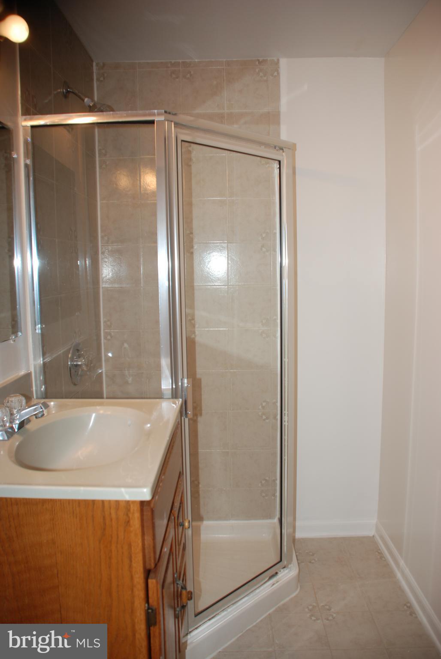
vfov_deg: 61.9
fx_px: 550
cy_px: 330
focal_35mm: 30
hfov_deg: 43.7
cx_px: 220
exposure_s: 1/60
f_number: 3.8
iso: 200
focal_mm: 20
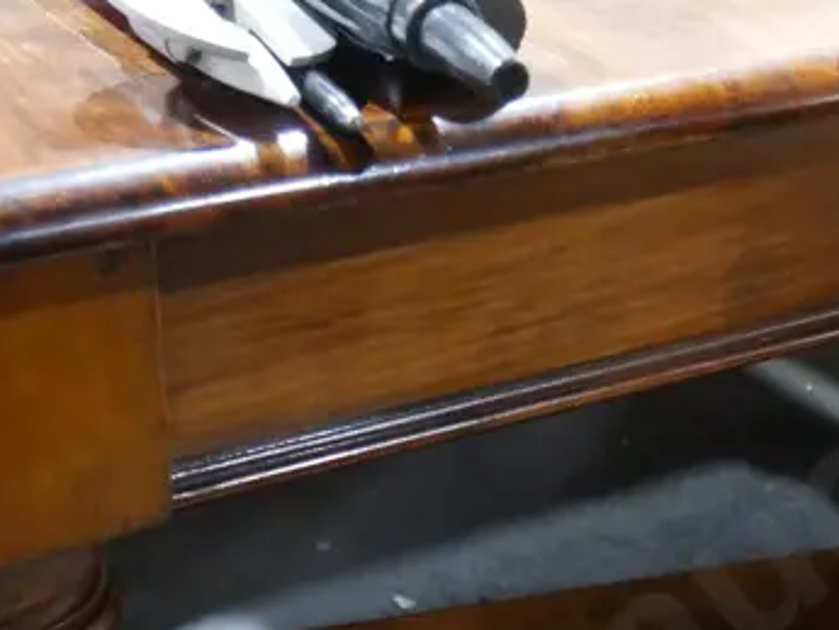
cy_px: 563
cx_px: 776
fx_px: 2012
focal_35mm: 83
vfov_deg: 17.5
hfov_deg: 22.9
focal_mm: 14
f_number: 3.5
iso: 2500
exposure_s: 1/60
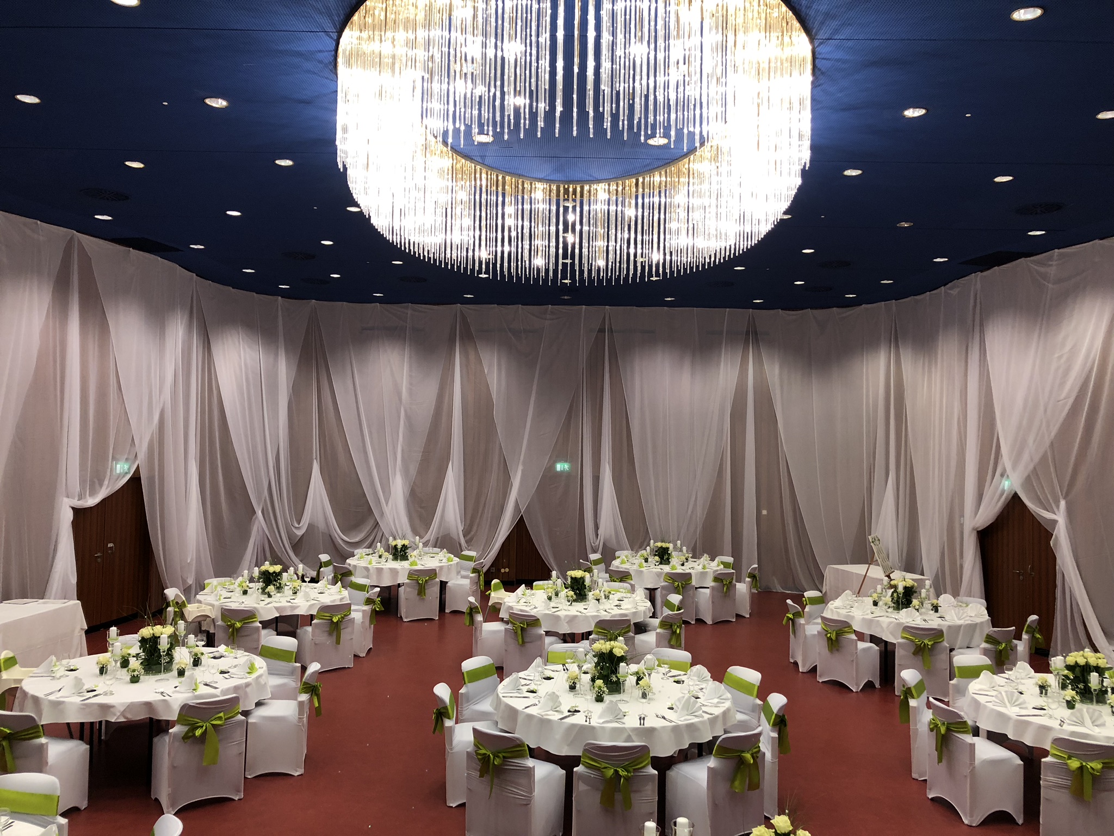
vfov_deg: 49.7
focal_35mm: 28
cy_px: 418
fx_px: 901
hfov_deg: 63.4
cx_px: 557
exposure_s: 1/20
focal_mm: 3.99
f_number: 1.8
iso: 40
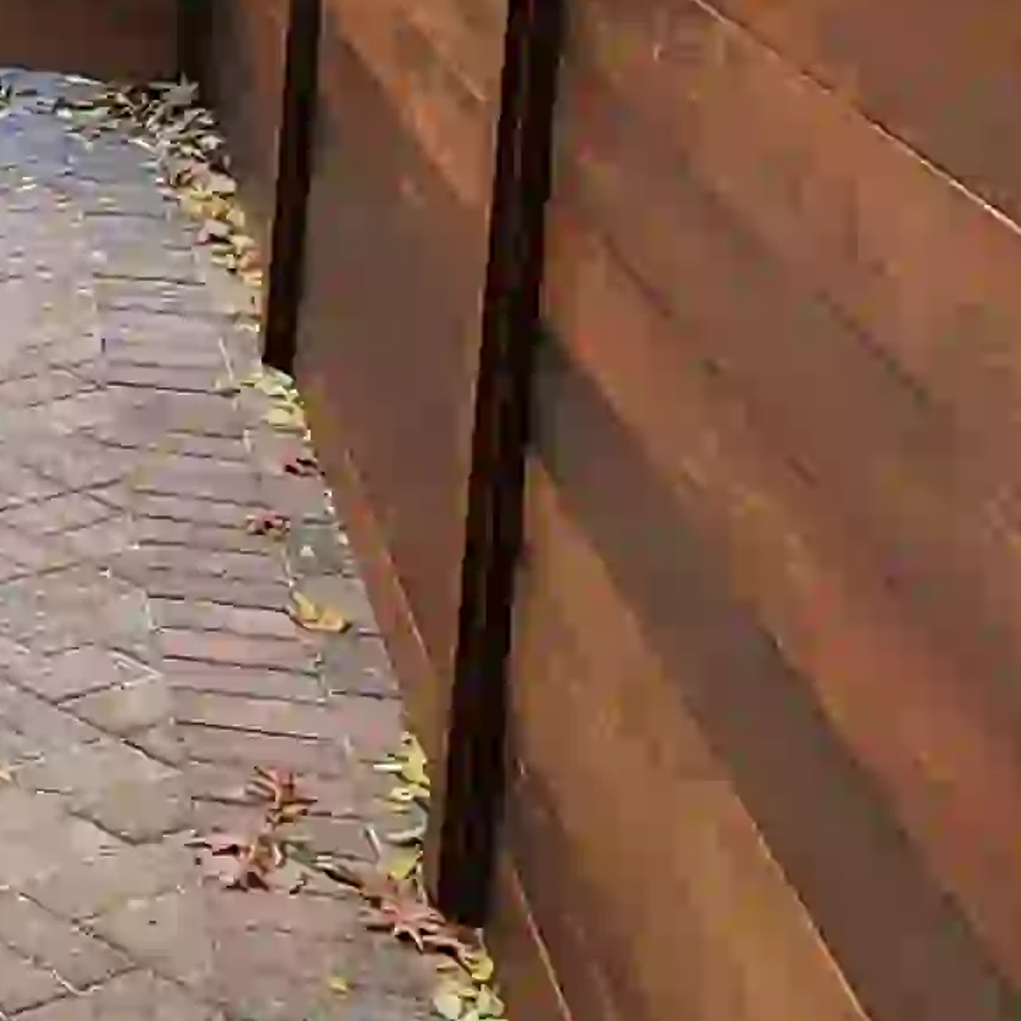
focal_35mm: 79
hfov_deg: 17.4
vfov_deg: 20.5
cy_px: -216
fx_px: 2636
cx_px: -875
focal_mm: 2.2
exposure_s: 1/120
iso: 64
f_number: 2.2
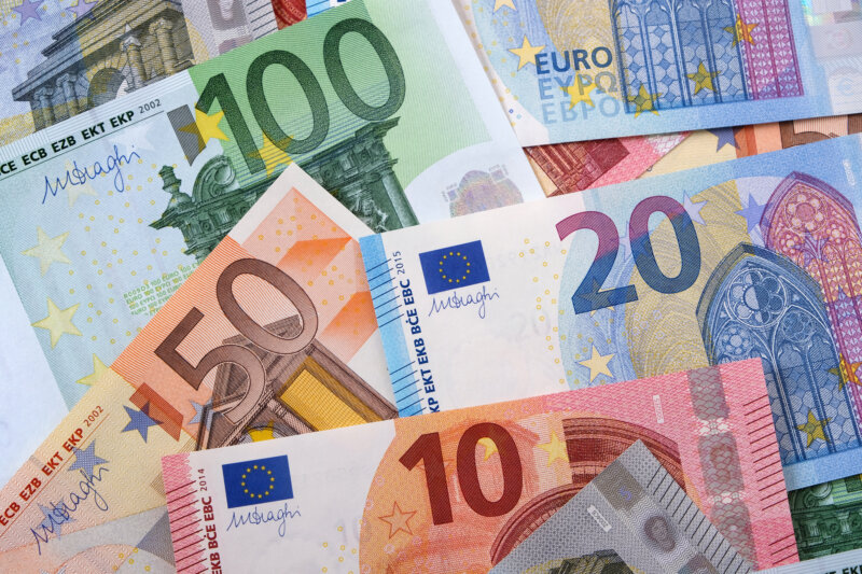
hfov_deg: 33.9
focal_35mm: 59
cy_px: 287
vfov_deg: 23.0
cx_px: 431
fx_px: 1412
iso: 100
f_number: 9
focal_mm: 39
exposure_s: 1/125
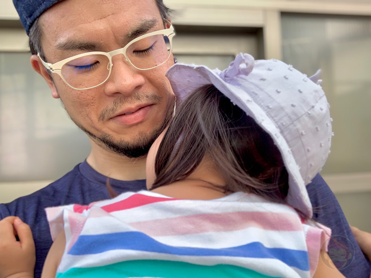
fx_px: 343
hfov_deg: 56.8
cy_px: 139
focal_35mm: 32
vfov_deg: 44.2
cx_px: 186
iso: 16
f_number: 2.2
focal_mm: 2.87
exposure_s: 1/130
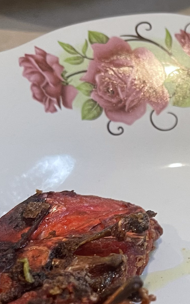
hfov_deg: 13.9
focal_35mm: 90
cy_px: 325
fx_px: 746
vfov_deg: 21.9
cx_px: 249
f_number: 1.6
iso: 160
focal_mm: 5.1
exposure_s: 1/50
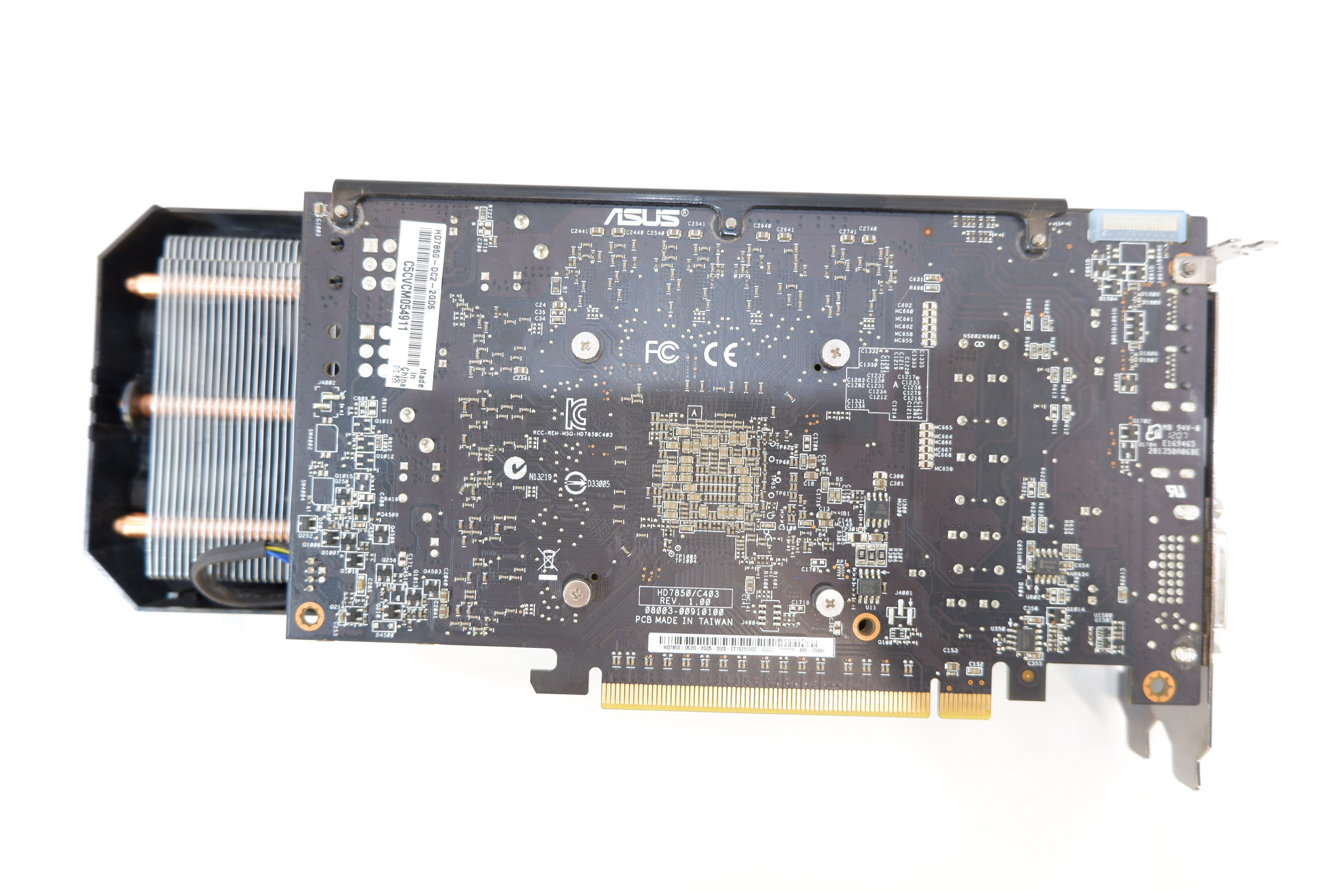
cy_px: 445
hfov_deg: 76.1
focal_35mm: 23
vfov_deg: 55.0
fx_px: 854
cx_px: 669
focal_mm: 15
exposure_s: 1/38
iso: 200
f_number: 3.5
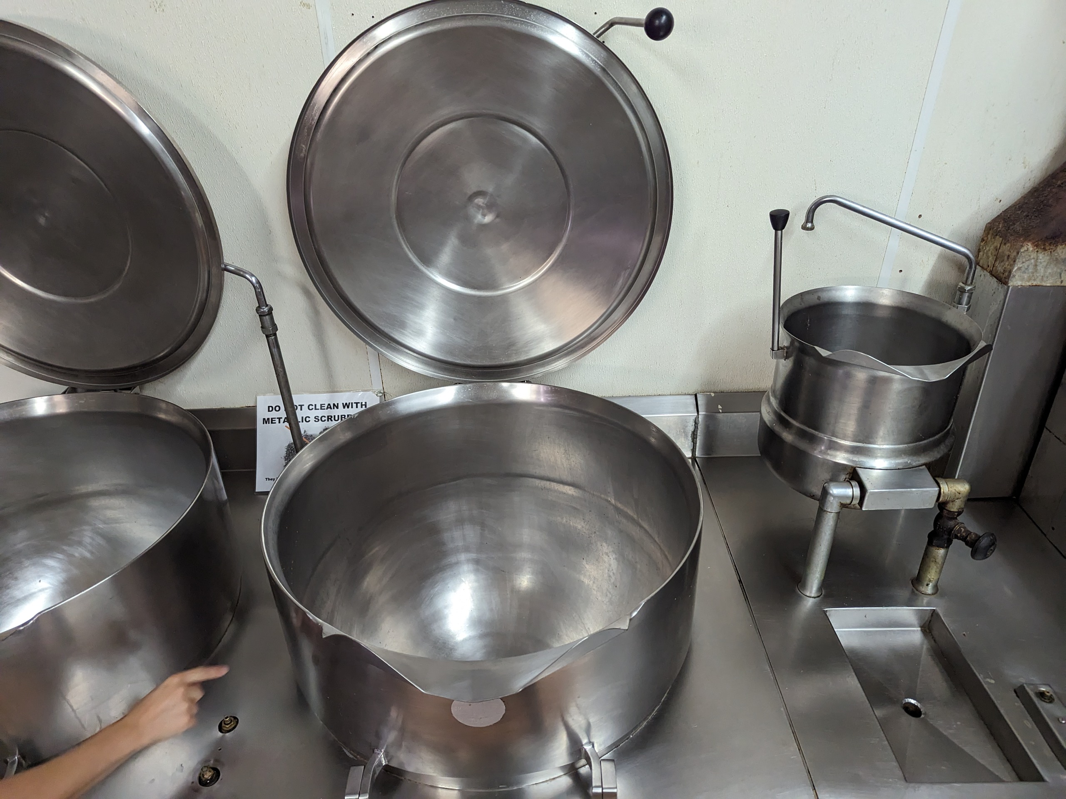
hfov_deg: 71.6
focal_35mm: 24
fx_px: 739
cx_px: 533
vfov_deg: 56.8
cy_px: 400
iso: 1022
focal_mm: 6.81
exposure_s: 1/120
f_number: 1.85
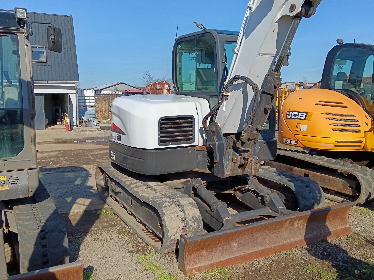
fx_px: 367
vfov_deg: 41.8
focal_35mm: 34
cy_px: 140
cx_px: 187
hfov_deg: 54.0
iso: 103
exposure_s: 1/1015
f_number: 1.9
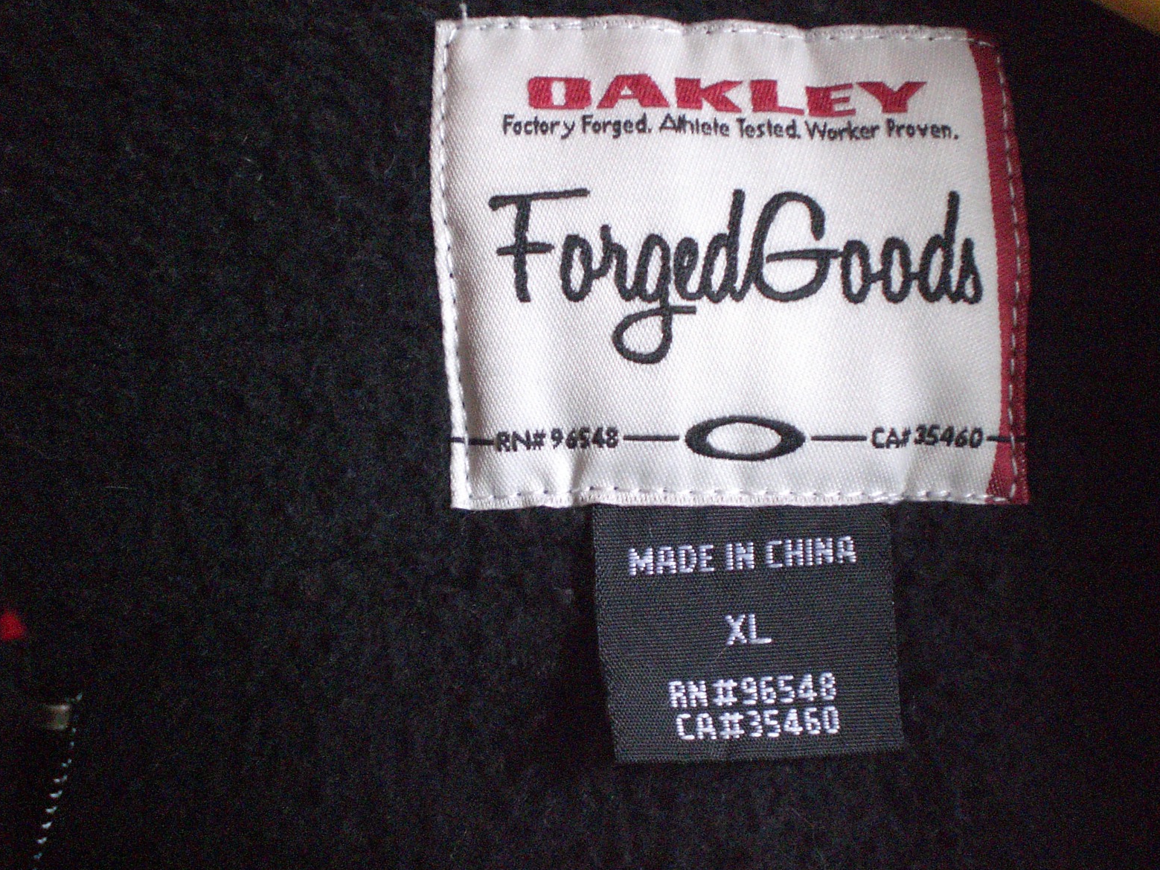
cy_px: 441
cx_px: 584
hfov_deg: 47.9
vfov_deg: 36.8
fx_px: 1307
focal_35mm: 39
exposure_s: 1/80
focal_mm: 6.3
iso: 800
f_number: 3.1
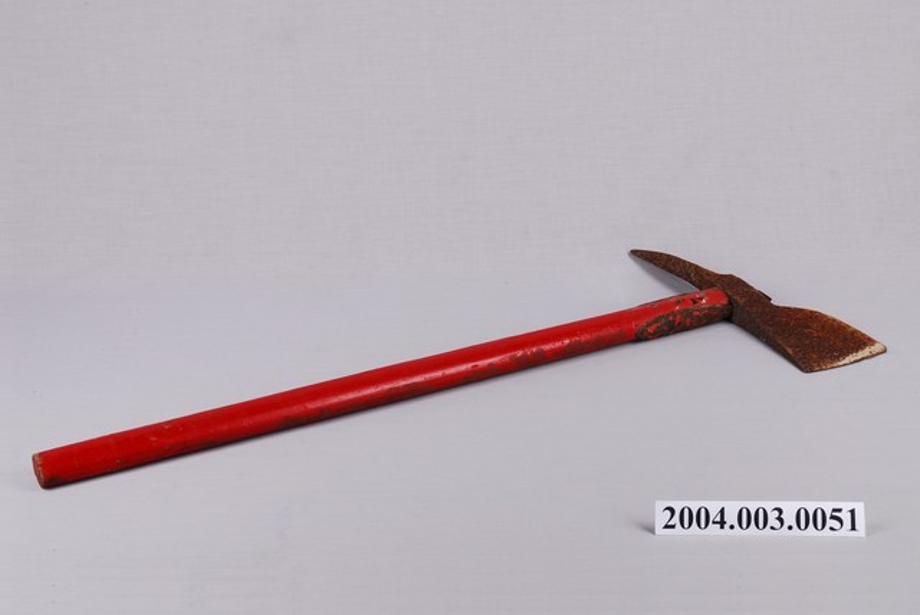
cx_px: 460
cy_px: 308
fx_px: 1304
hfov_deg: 38.8
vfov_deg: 26.5
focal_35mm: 51
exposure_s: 1/60
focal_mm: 34
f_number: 14
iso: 100
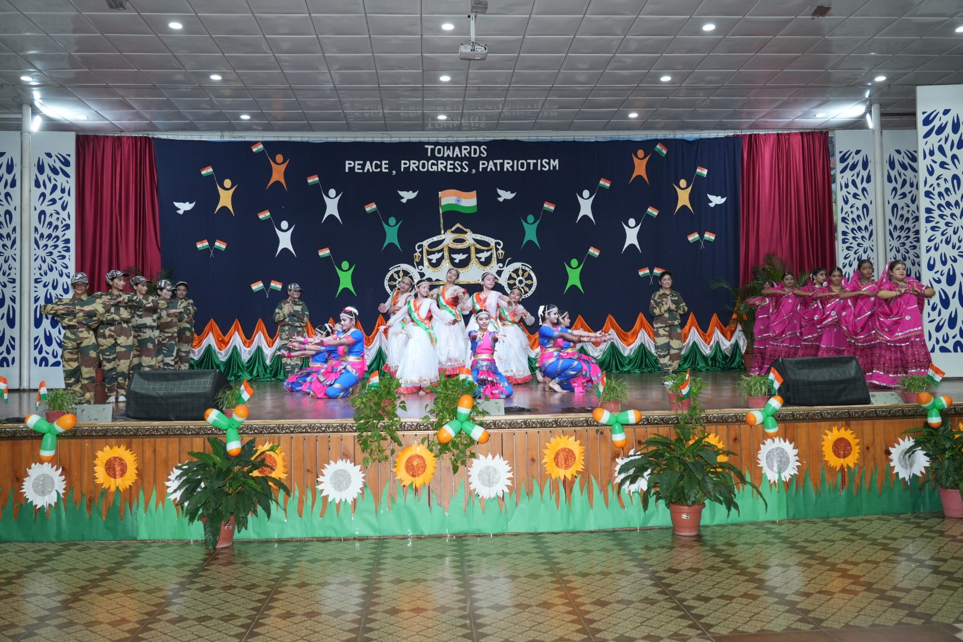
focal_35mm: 30
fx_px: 802
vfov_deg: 43.6
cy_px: 321
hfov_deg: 61.9
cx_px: 482
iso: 1600
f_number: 4.5
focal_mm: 30
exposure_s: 1/200
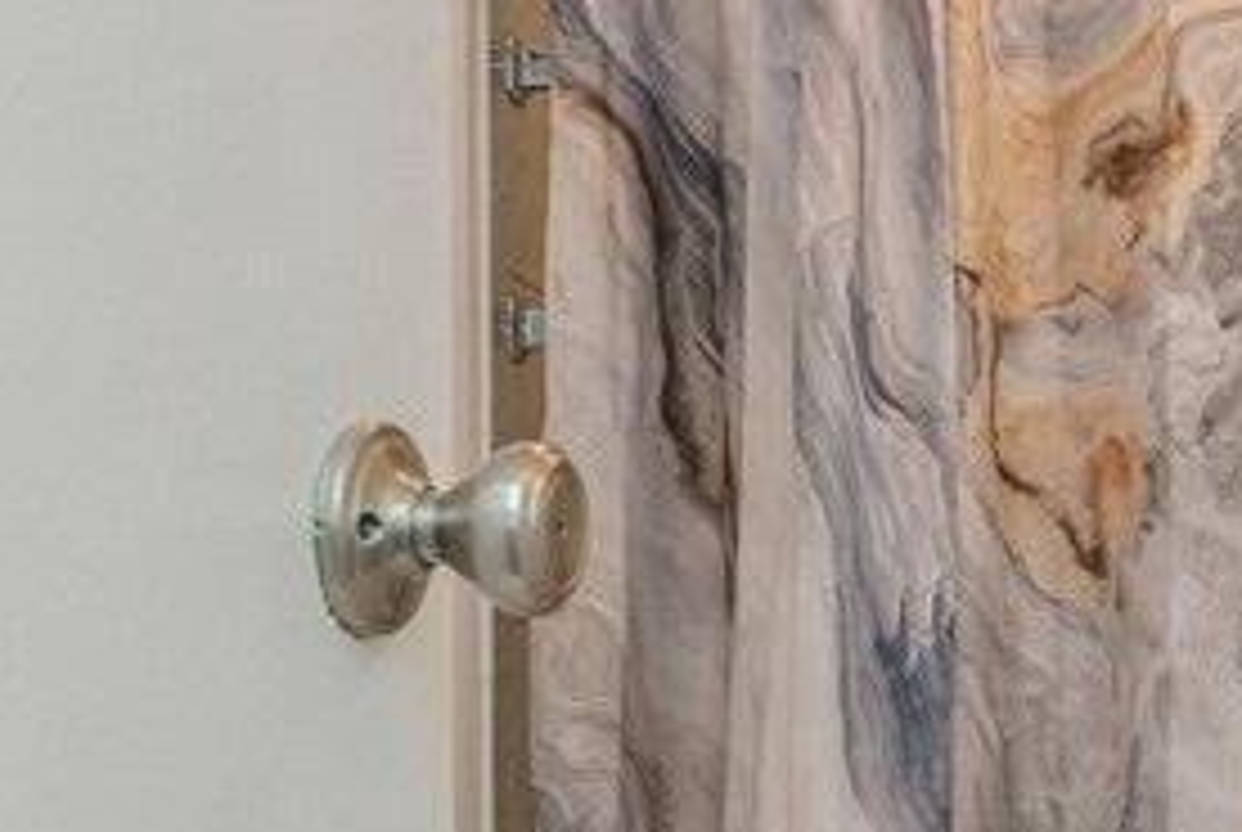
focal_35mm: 65
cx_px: 1368
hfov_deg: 28.1
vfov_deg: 20.9
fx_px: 2246
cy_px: 558
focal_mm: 20
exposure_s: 1/6
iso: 125
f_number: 11
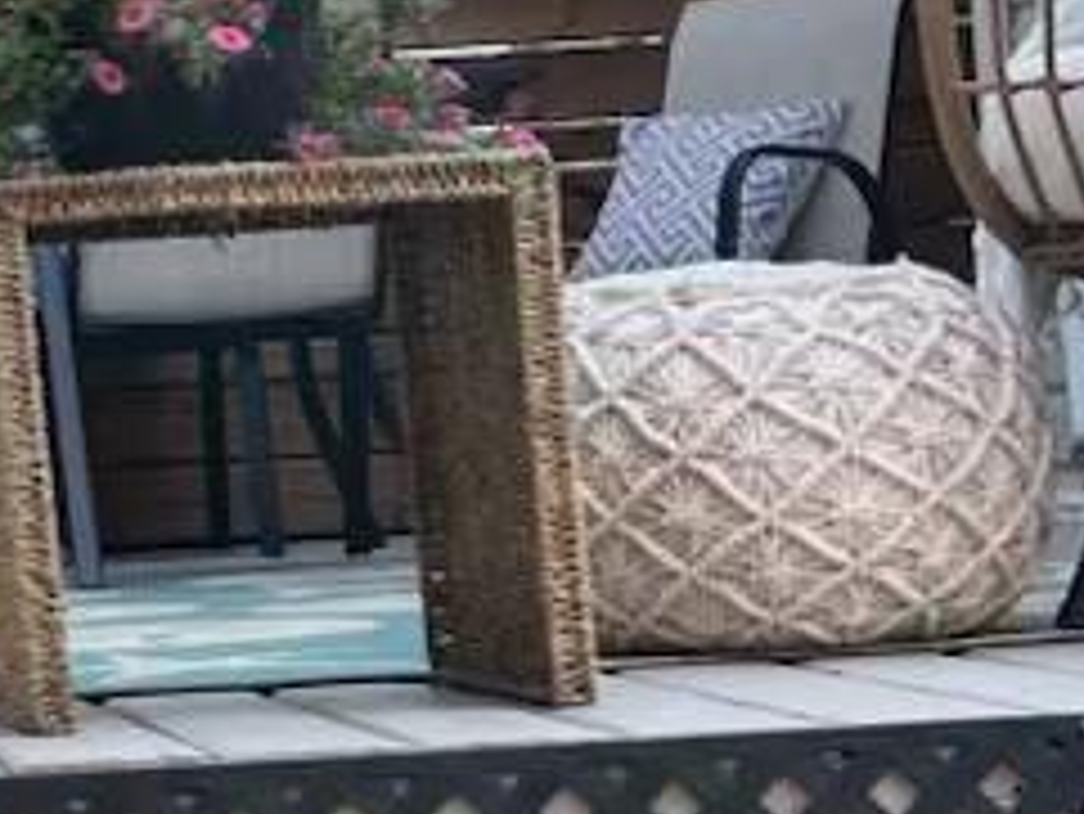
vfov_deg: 10.7
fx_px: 4324
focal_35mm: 138
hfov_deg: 13.2
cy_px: 202
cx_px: -706
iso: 50
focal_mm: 5.7
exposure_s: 1/558
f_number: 1.5
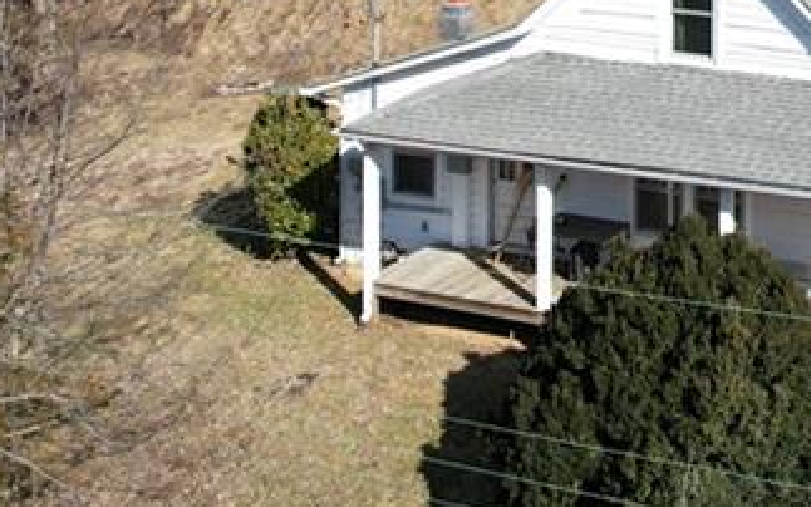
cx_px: 851
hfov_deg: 27.0
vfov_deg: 16.4
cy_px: -294
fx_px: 1570
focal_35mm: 71
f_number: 2.8
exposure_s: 1/1500
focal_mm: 8.38
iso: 100
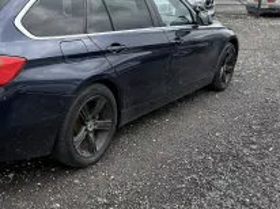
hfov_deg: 43.0
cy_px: 84
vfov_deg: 34.2
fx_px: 339
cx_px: 60
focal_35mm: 42
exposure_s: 1/2110
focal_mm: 6.76
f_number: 1.78
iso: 100
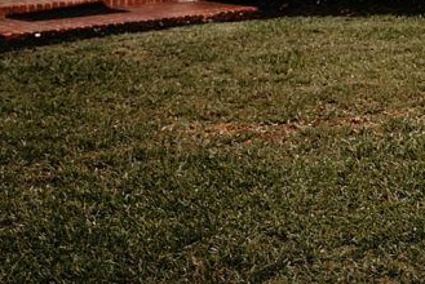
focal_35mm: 112
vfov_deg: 11.8
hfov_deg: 16.9
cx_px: 596
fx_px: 1323
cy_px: -133
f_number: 2.8
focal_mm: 36
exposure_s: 1/250
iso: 400
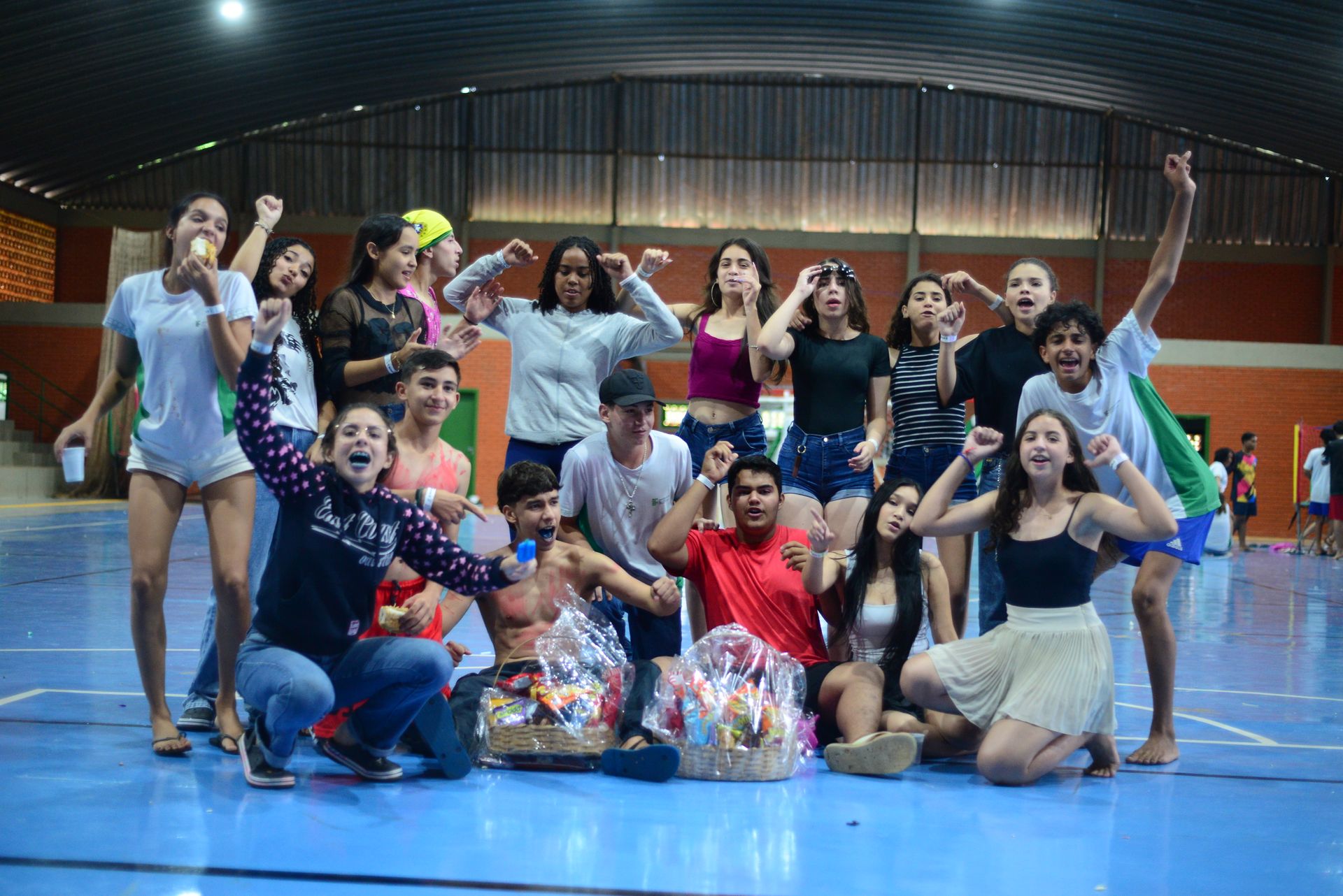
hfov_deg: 39.6
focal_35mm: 50
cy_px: 448
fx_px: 1866
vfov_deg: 27.0
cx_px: 672
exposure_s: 1/200
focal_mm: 50
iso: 2500
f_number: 2
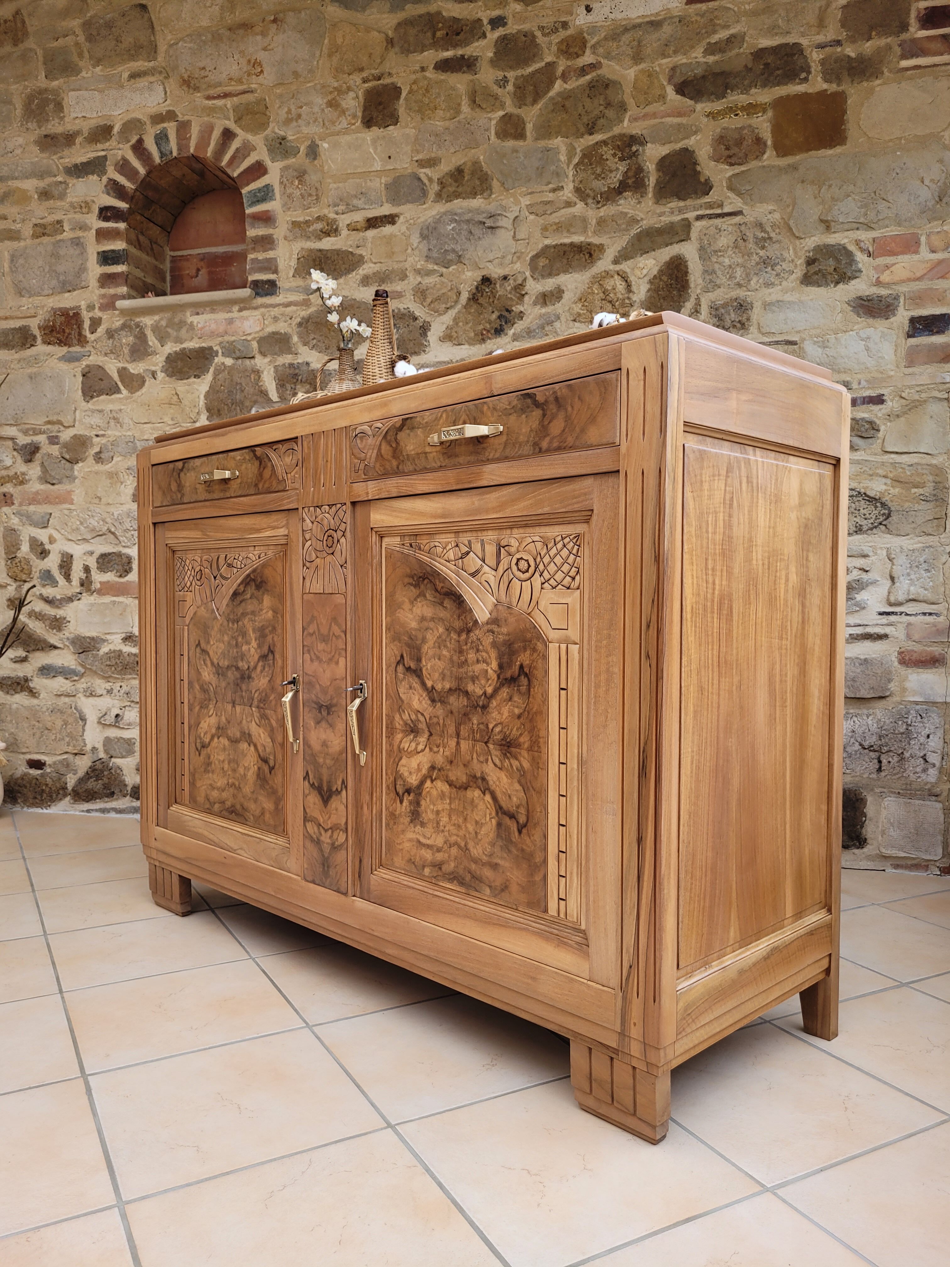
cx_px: 475
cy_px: 634
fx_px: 951
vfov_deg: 67.3
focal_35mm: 26
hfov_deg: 53.1
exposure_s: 1/100
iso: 50
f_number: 1.8
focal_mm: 5.4
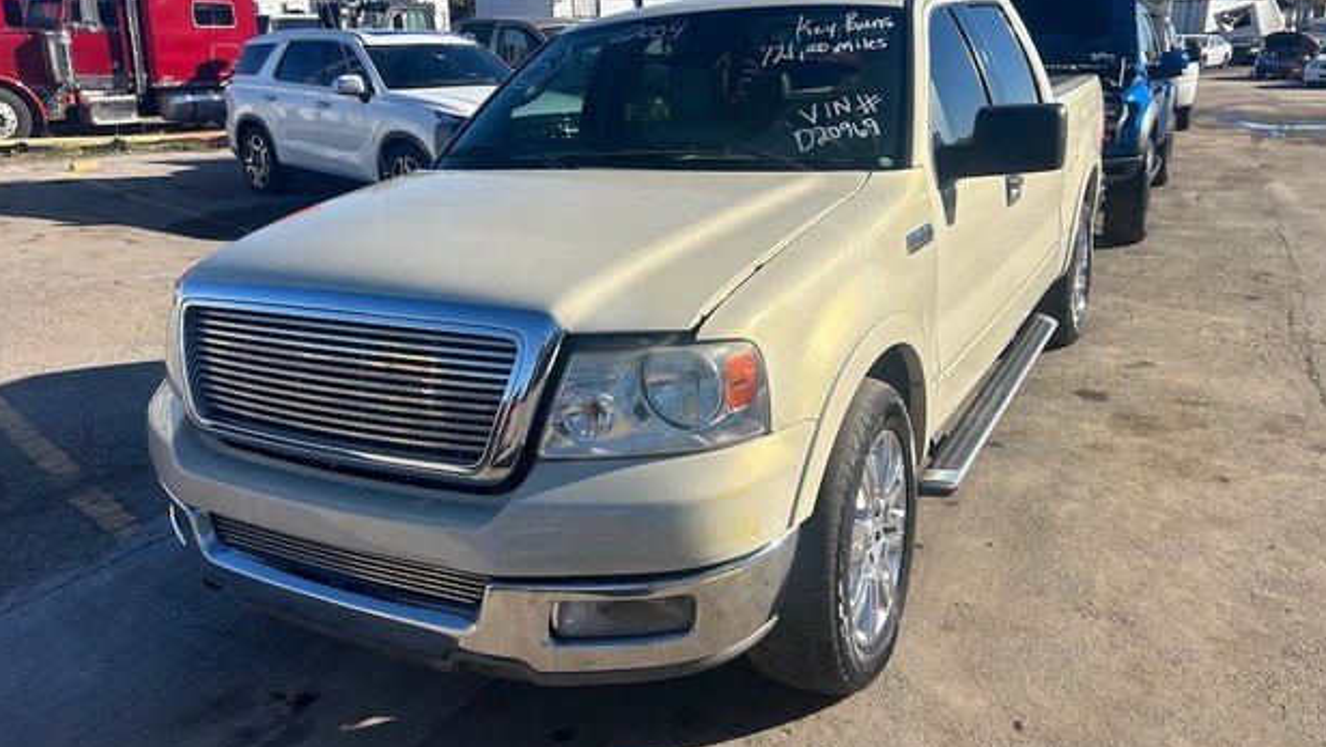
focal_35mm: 29
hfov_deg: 66.0
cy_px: 320
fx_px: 1020
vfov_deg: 40.1
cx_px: 673
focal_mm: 5.7
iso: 50
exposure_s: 1/4444
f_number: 1.5
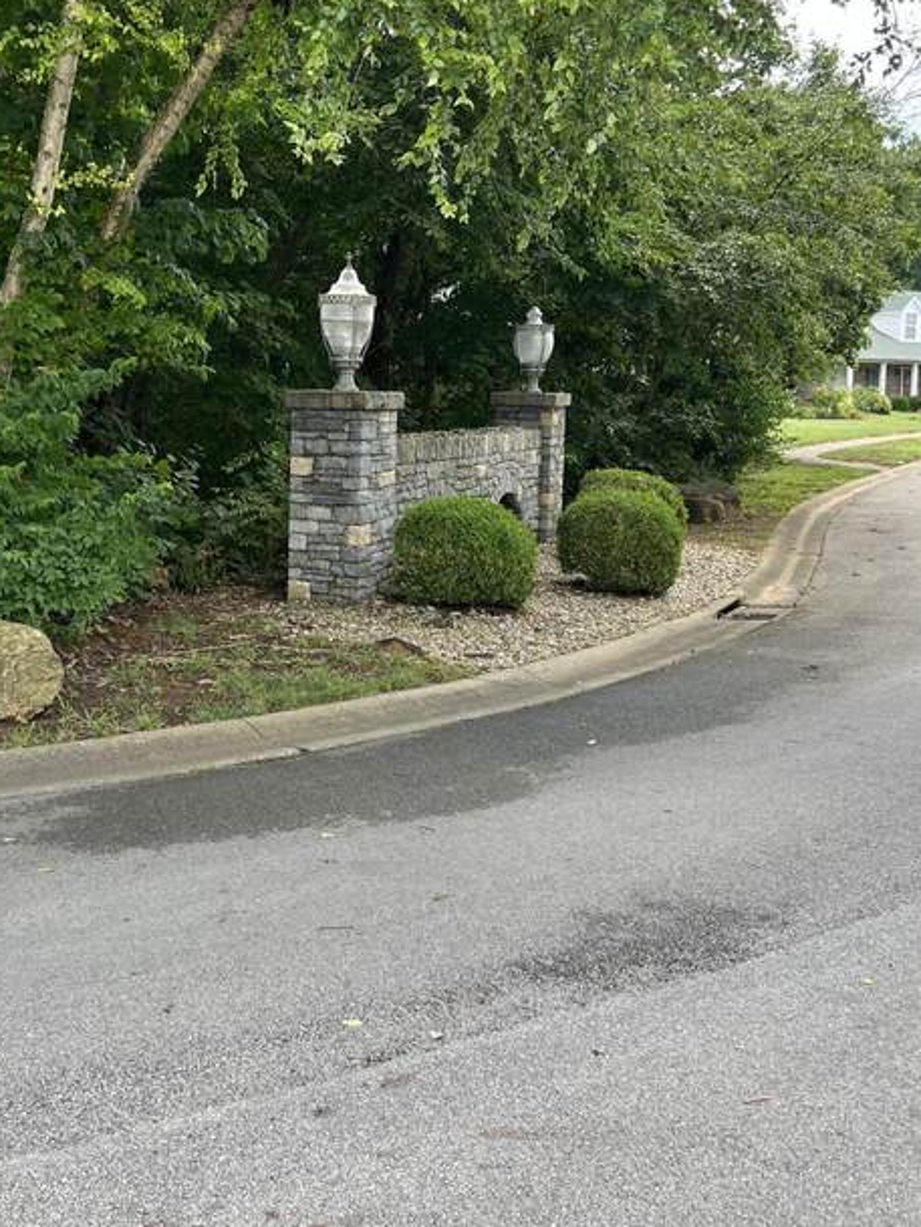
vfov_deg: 45.4
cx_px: 345
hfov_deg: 35.0
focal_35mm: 41
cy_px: 471
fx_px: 1454
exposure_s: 1/303
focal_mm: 5.7
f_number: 1.5
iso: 50
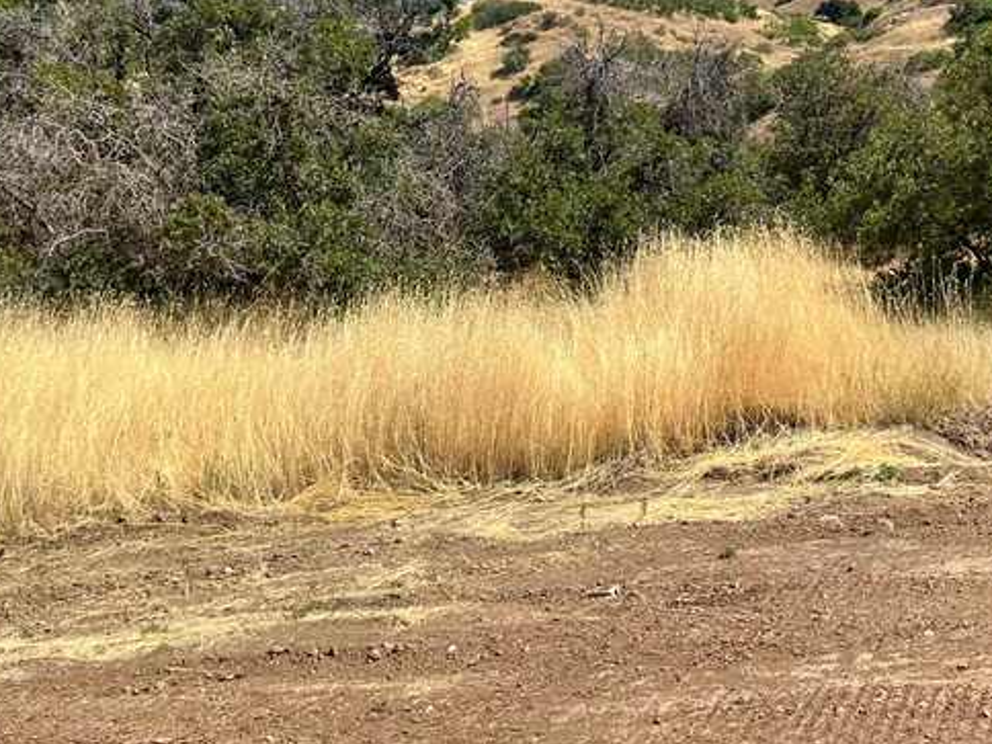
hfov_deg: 34.1
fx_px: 1576
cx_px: 758
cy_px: 29
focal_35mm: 55
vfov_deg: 25.5
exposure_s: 1/3413
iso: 50
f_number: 1.6
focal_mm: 5.1
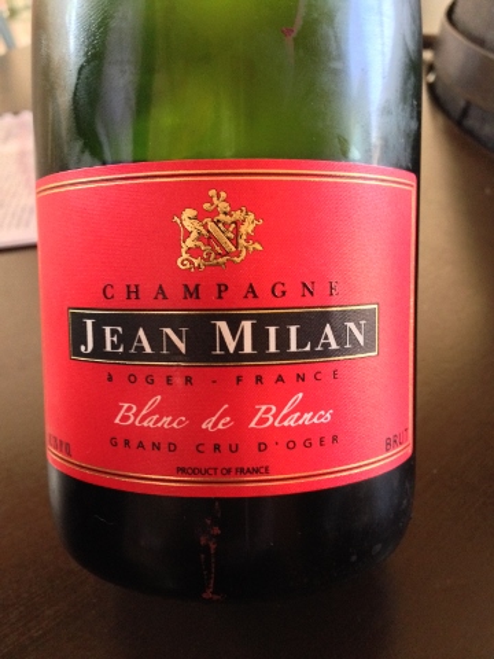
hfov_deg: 42.9
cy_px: 330
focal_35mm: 33
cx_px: 247
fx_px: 628
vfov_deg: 55.4
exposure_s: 1/15
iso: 500
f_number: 2.4
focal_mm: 4.12
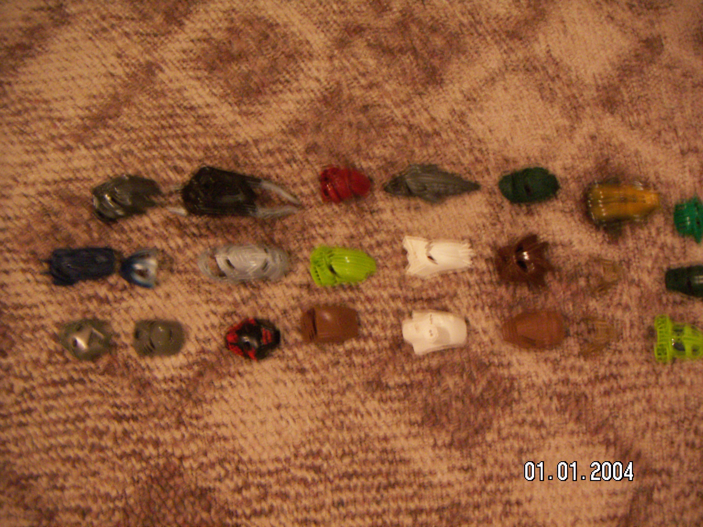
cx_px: 352
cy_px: 264
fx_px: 731
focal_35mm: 36
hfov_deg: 51.4
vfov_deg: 39.7
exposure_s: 1/5
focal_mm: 4.7
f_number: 2.8
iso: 200
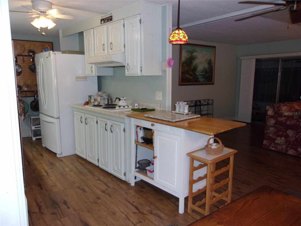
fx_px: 235
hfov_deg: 65.3
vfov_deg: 51.4
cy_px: 113
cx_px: 150
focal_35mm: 27
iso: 200
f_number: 3
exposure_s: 1/34
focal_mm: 4.9
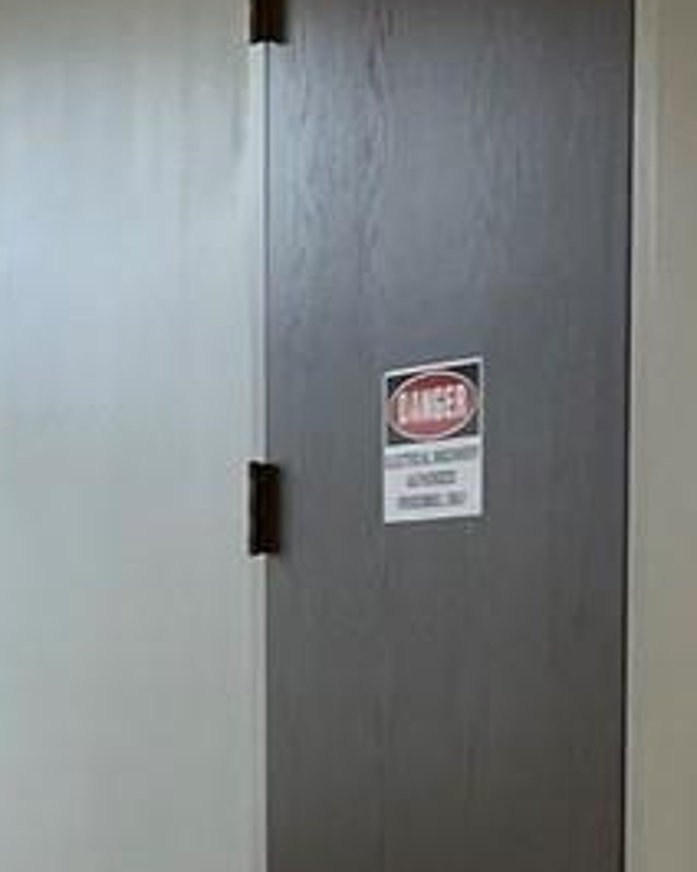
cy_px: 1089
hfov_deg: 10.0
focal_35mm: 153
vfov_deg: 12.3
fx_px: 3945
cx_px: -89
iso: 125
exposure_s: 1/120
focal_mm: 4.2
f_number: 1.6
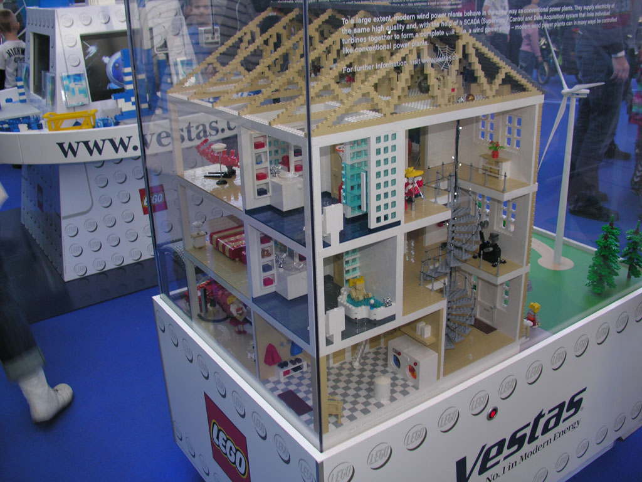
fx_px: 649
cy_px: 241
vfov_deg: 40.7
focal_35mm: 35
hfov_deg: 52.6
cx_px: 321
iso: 50
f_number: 2.8
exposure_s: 1/30
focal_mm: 8.9
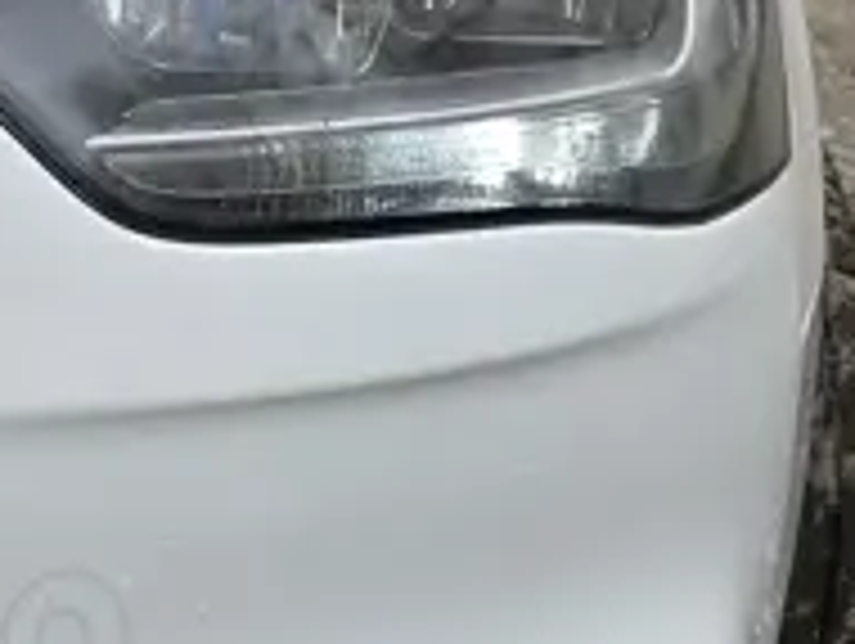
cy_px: -140
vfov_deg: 12.0
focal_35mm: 121
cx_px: -886
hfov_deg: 13.7
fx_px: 2992
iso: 12
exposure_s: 1/636
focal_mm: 6.3
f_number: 1.7
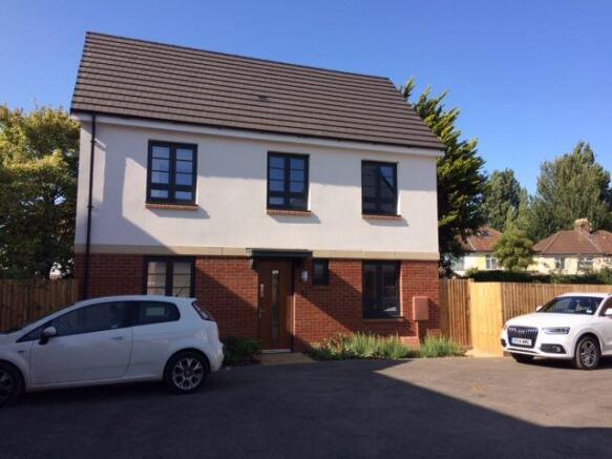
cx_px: 306
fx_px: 513
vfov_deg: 48.2
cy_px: 230
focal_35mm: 29
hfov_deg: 61.7
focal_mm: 4.15
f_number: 2.2
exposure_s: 1/1368
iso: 32
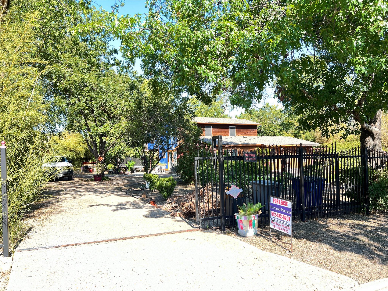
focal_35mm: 26
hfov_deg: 67.3
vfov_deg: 53.1
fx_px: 291
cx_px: 194
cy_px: 146
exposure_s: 1/528
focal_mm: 5.7
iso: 50
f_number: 1.5
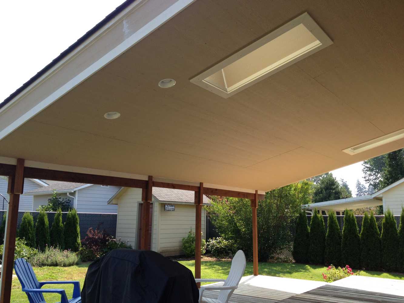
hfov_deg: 52.6
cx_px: 202
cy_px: 152
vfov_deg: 40.7
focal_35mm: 35
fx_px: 409
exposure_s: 1/493
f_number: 2.4
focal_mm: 4.28
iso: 64
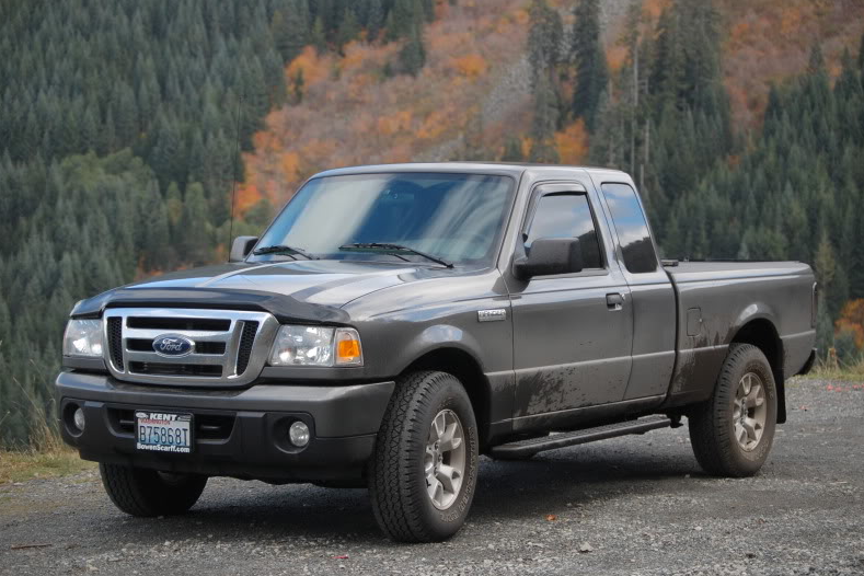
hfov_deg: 24.3
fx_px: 2004
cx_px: 431
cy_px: 289
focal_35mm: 84
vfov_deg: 16.4
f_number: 4
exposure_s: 1/500
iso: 360
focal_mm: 55
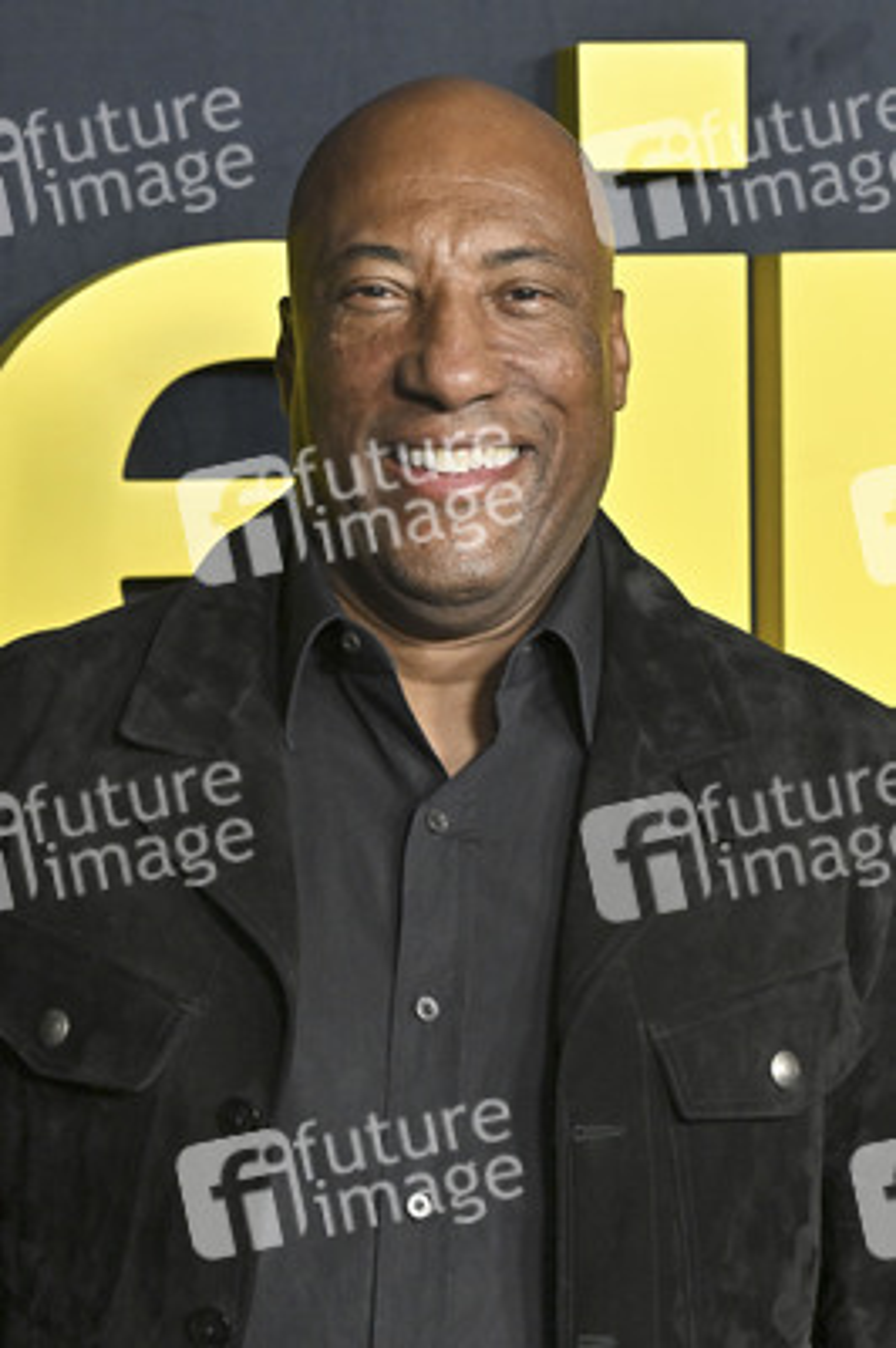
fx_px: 3066
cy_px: 674
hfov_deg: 16.6
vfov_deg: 24.8
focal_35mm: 82
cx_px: 448
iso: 2500
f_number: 5.6
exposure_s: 1/320
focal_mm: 82
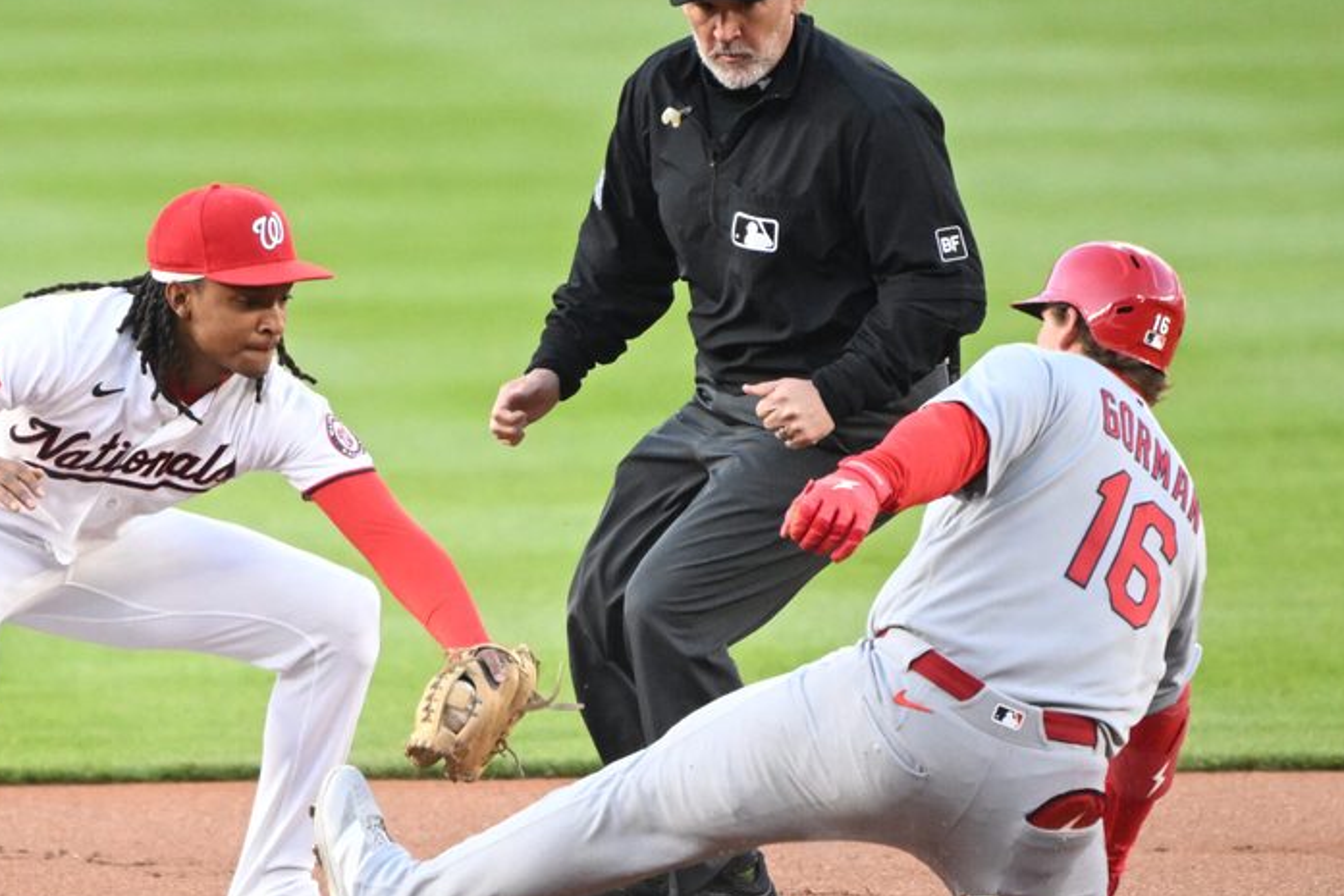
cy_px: 467
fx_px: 32111
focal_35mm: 860
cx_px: 467
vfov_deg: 1.6
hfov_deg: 2.4
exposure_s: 1/2000
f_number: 4
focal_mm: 390
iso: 4000
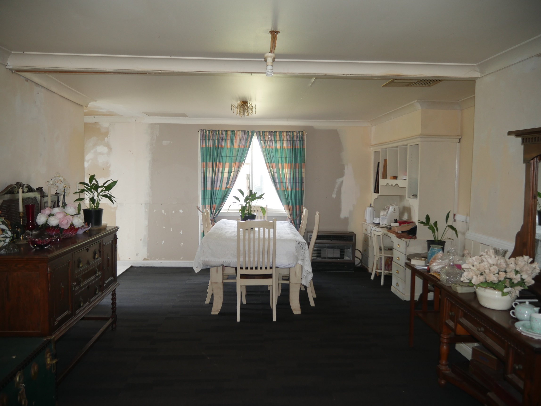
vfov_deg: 49.8
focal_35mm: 28
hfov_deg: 63.4
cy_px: 203
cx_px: 270
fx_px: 438
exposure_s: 1/60
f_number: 3.5
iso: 320
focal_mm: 14
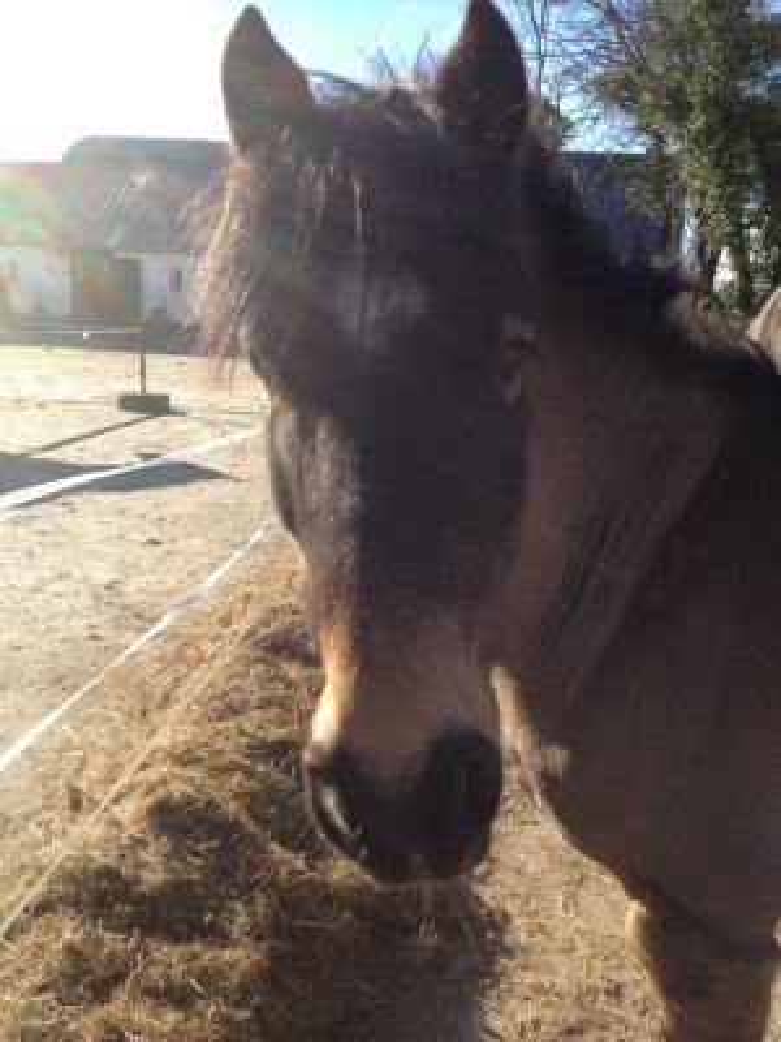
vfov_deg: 52.6
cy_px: 521
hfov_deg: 40.7
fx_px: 1053
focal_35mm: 35
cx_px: 390
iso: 50
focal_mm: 4.28
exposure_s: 1/756
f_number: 2.4
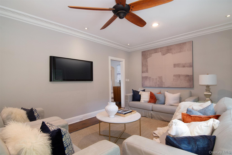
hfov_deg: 95.0
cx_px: 116
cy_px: 78
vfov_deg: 72.0
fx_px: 106
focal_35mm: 16
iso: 640
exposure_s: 1/30
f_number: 8
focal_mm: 11
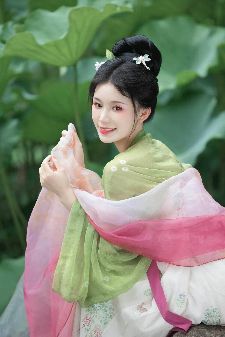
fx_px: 1884
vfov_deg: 10.2
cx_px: 113
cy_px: 169
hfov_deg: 6.8
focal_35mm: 201
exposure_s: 1/800
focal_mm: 200
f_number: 2.8
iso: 320
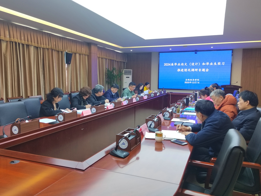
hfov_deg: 63.4
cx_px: 130
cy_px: 98
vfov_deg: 49.7
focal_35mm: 28
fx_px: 211
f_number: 1.9
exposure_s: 1/100
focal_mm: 5.52
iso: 897
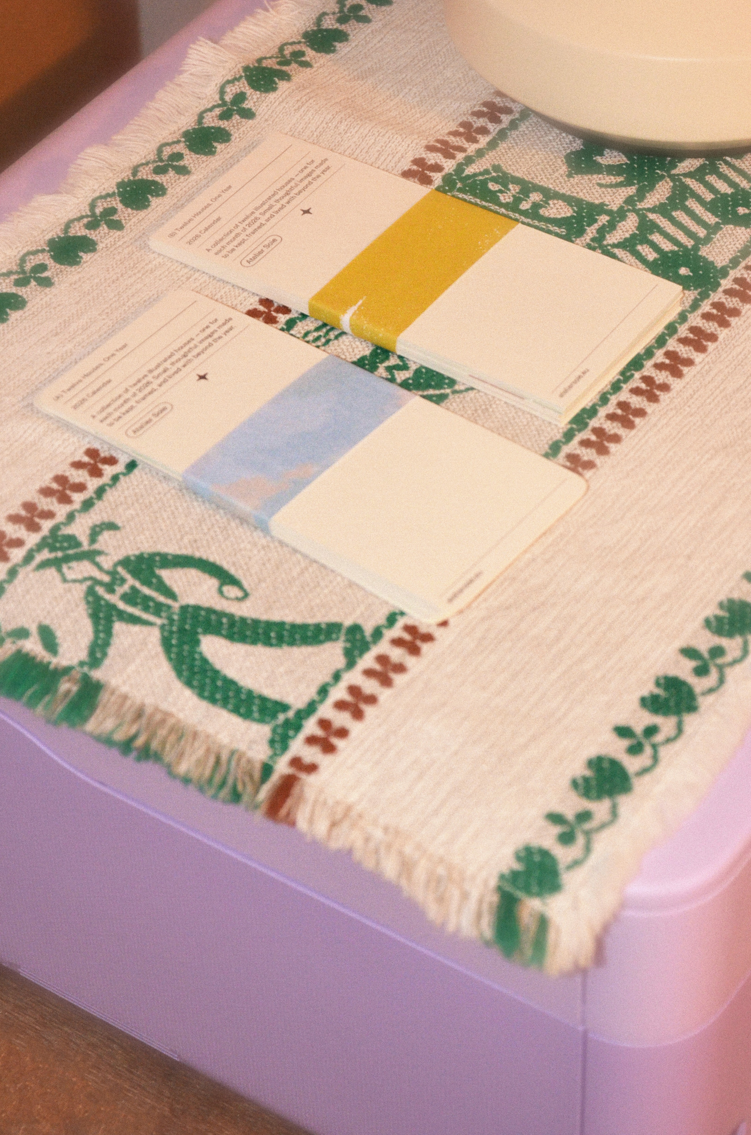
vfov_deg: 35.1
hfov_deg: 23.7
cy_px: 568
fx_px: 1792
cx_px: 376
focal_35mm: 57
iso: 2500
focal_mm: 38
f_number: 4.5
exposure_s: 1/15
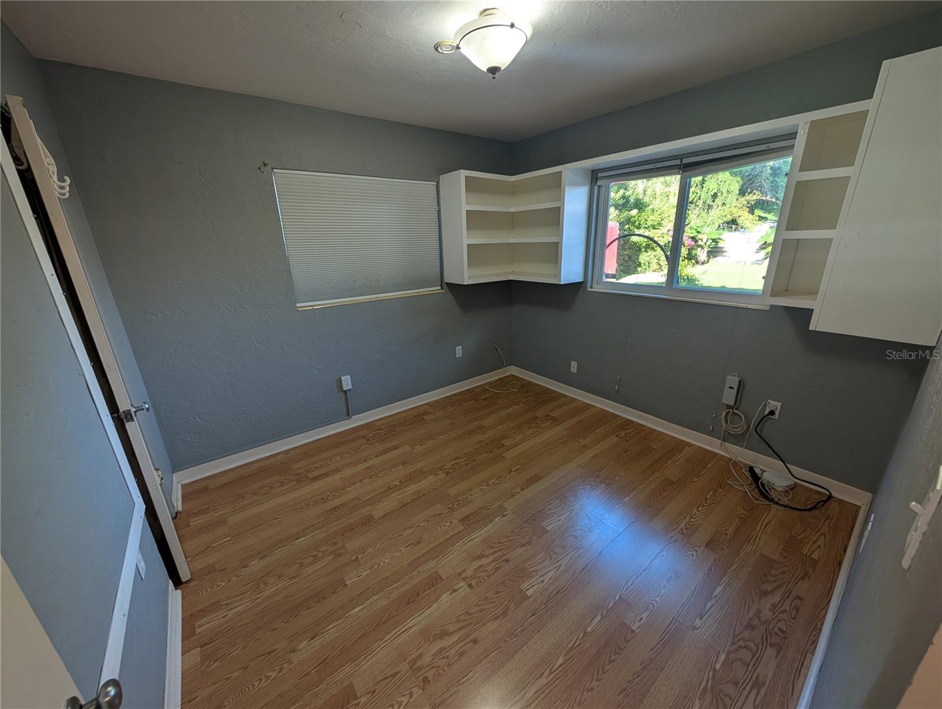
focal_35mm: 12
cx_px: 471
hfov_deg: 110.5
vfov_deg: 94.6
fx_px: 327
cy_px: 354
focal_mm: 2.02
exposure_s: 1/93.2
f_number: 1.7
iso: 53
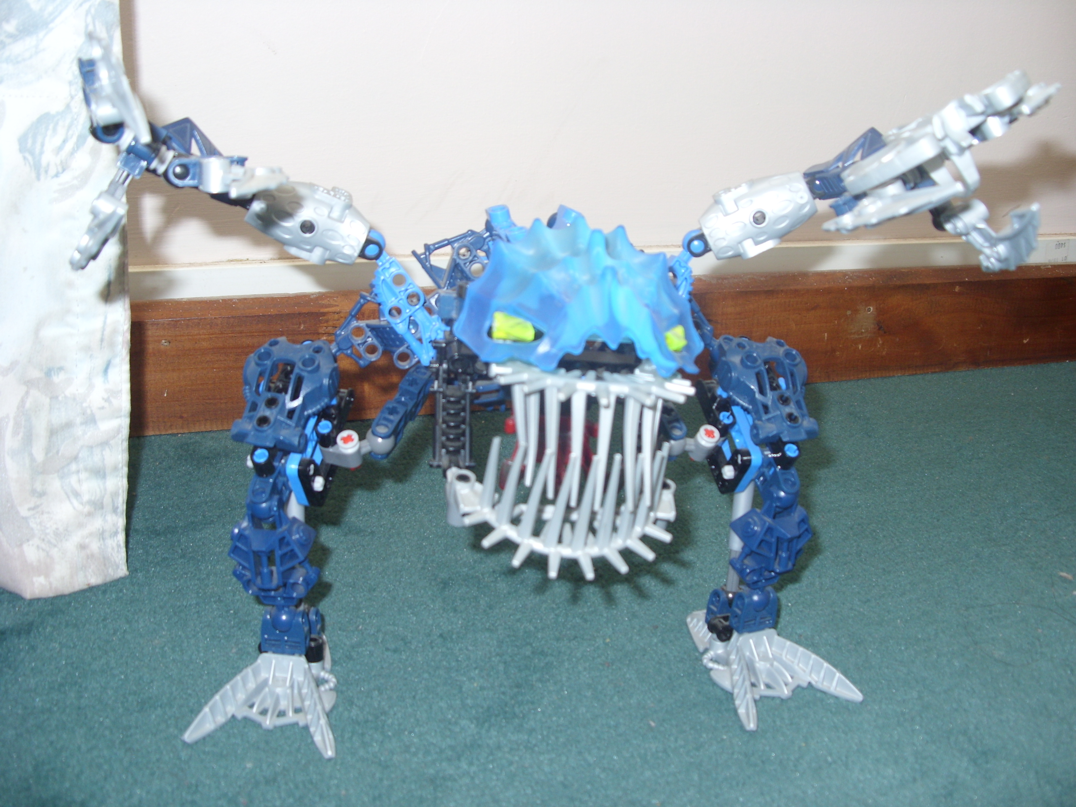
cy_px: 404
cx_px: 538
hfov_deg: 49.0
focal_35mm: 38
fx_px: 1181
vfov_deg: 37.7
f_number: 2.8
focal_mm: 6.3
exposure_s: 1/30
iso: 50
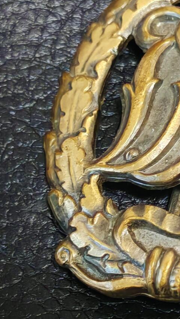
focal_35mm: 218
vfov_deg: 9.9
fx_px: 1850
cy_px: 148
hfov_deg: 5.5
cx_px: 217
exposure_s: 1/33
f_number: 1.6
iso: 640
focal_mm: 7.62
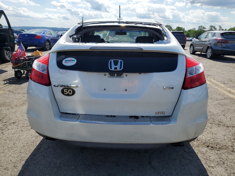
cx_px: 118
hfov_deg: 67.3
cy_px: 88
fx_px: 177
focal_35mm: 26
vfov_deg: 53.1
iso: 50
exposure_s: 1/5000
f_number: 1.5
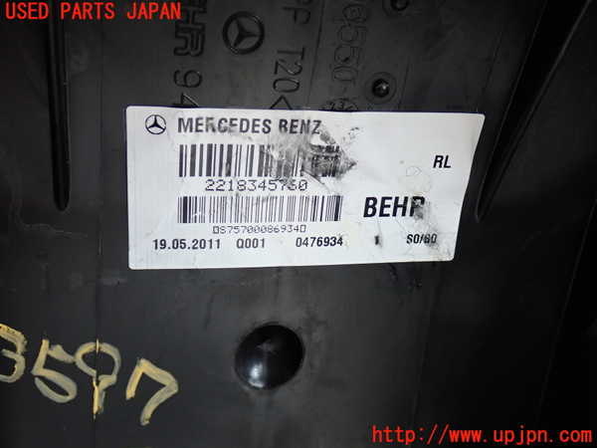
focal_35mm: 41
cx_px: 298
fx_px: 707
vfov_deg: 35.1
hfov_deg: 45.8
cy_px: 224
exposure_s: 1/40
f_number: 2.8
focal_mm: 7.31
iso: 320
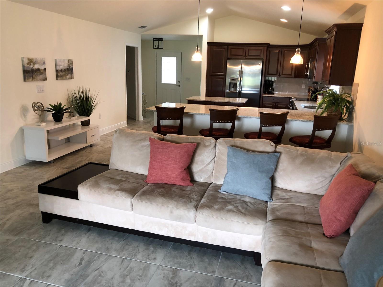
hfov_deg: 63.4
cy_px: 144
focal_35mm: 28
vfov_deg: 49.7
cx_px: 192
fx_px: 310
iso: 50
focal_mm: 3.99
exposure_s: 1/15
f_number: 1.8
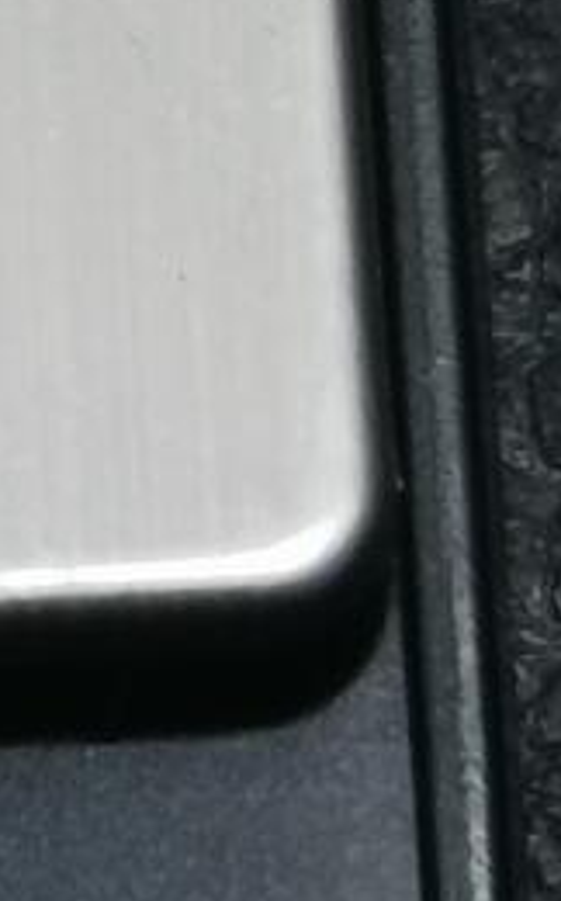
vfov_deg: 5.2
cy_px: -399
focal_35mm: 404
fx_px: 9905
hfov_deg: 3.2
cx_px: -1354
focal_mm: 6.67
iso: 100
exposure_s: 1/100
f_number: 1.9
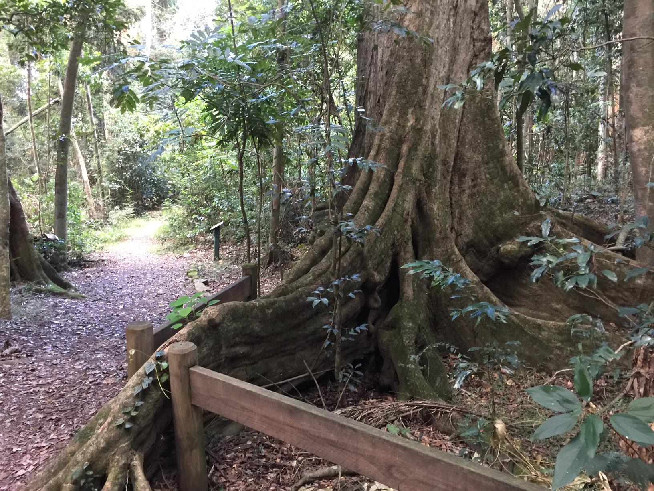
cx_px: 327
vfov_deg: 48.2
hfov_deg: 61.7
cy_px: 246
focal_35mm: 29
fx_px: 548
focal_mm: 4.15
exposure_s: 1/8
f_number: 2.2
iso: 125
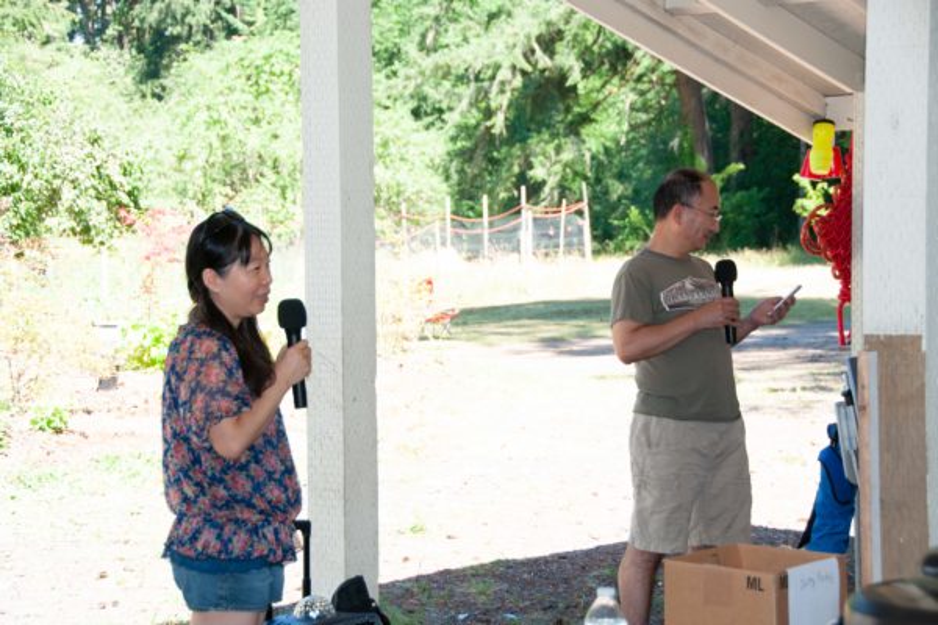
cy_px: 312
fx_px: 2032
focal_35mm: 78
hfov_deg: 26.0
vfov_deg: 17.5
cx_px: 469
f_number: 4.8
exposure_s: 1/200
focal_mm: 52
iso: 200
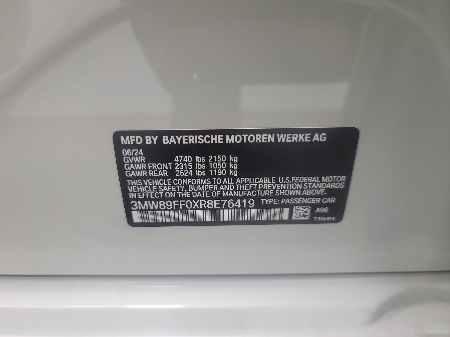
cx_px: 225
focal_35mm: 24
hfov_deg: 71.6
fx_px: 312
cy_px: 168
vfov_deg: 56.8
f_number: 1.8
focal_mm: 6.7
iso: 925
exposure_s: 1/59
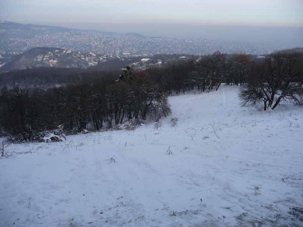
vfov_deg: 49.7
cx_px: 152
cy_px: 114
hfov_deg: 63.4
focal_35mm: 28
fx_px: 245
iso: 100
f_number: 3.3
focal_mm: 4.7
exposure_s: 1/500
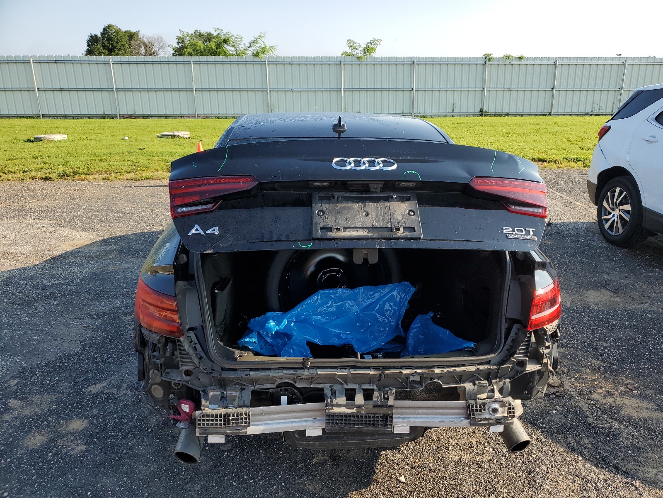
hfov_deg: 67.3
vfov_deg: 53.1
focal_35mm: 26
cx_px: 332
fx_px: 498
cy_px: 249
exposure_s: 1/1429
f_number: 1.5
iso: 50
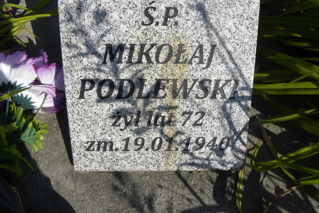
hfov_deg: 65.5
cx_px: 159
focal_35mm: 28
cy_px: 106
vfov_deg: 46.4
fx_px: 248
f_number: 6.3
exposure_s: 1/377
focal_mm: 4.6
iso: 64
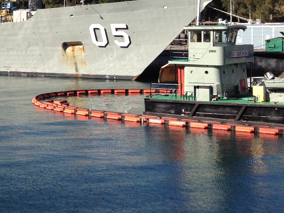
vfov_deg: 15.3
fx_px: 788
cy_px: 43
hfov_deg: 19.1
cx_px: -70
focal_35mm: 96
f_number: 2.4
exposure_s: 1/1284
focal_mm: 4.28
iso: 50
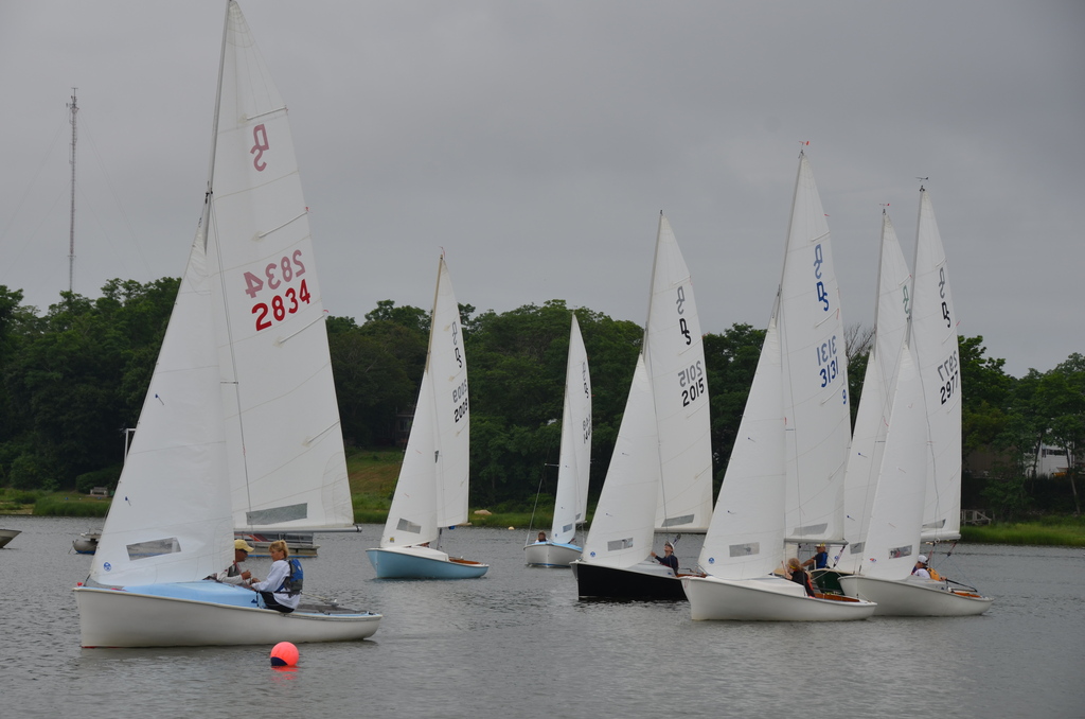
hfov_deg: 18.2
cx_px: 542
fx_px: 3383
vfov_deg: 12.1
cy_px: 360
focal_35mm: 112
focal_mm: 75
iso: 110
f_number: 8
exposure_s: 1/250
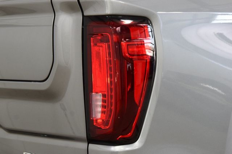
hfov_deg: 21.9
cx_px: 116
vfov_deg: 14.7
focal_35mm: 93
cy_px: 77
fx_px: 599
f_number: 7.1
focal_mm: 62
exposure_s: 1/30
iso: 1600
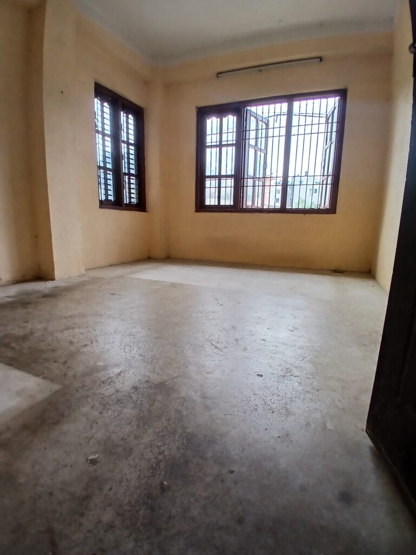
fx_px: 272
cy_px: 278
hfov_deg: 74.7
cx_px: 208
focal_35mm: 17
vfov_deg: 91.0
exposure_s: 1/50
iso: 50
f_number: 2.2
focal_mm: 1.4
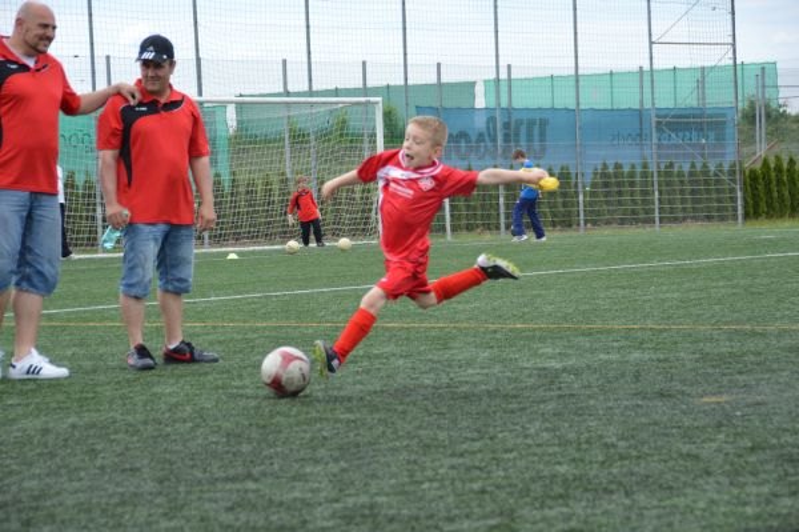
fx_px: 2661
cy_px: 266
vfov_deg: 11.4
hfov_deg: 17.1
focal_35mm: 120
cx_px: 400
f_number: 5
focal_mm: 80
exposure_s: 1/1250
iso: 400
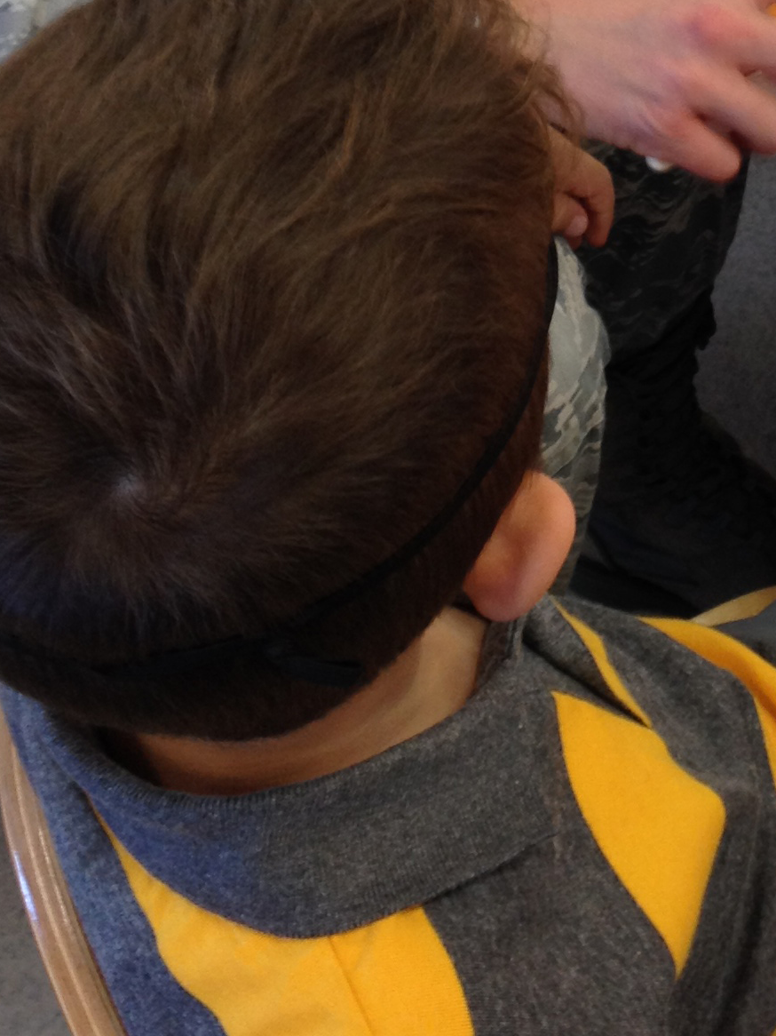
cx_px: 697
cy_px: 55
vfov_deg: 19.6
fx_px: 2930
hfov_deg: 14.9
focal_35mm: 98
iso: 50
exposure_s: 1/20
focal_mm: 4.28
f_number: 2.4
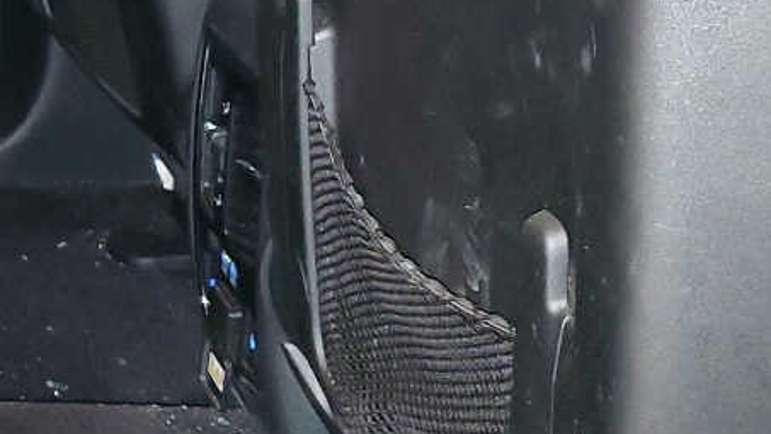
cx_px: -395
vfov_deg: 12.0
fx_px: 2045
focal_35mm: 100
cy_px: 3
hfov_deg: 18.8
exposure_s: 1/10
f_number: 1.5
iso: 218
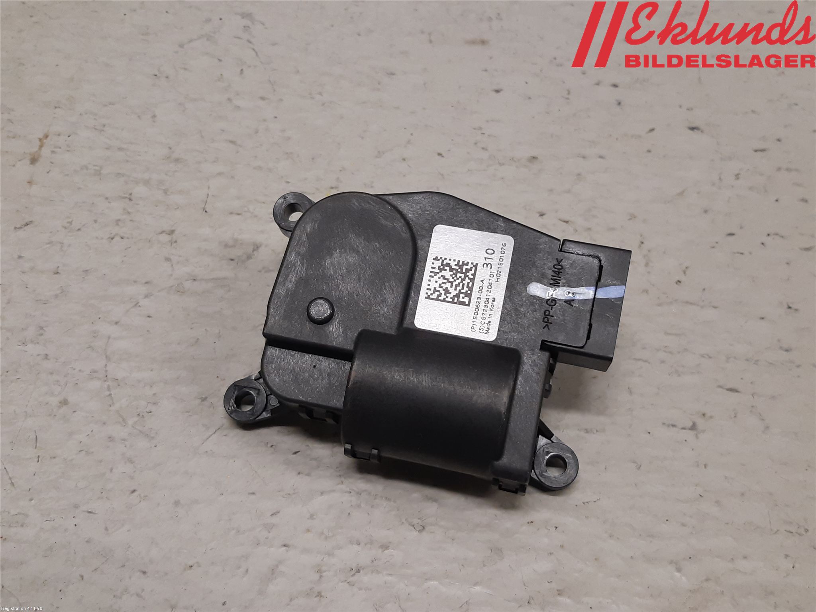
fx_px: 613
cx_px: 408
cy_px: 306
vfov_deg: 53.1
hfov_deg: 67.3
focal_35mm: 26
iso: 125
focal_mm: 3.93
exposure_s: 1/50
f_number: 1.7
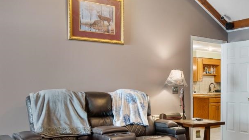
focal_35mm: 42
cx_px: 240
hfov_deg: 42.7
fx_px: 277
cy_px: 79
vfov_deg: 28.3
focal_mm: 10
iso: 100
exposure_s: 1/2
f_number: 4.5
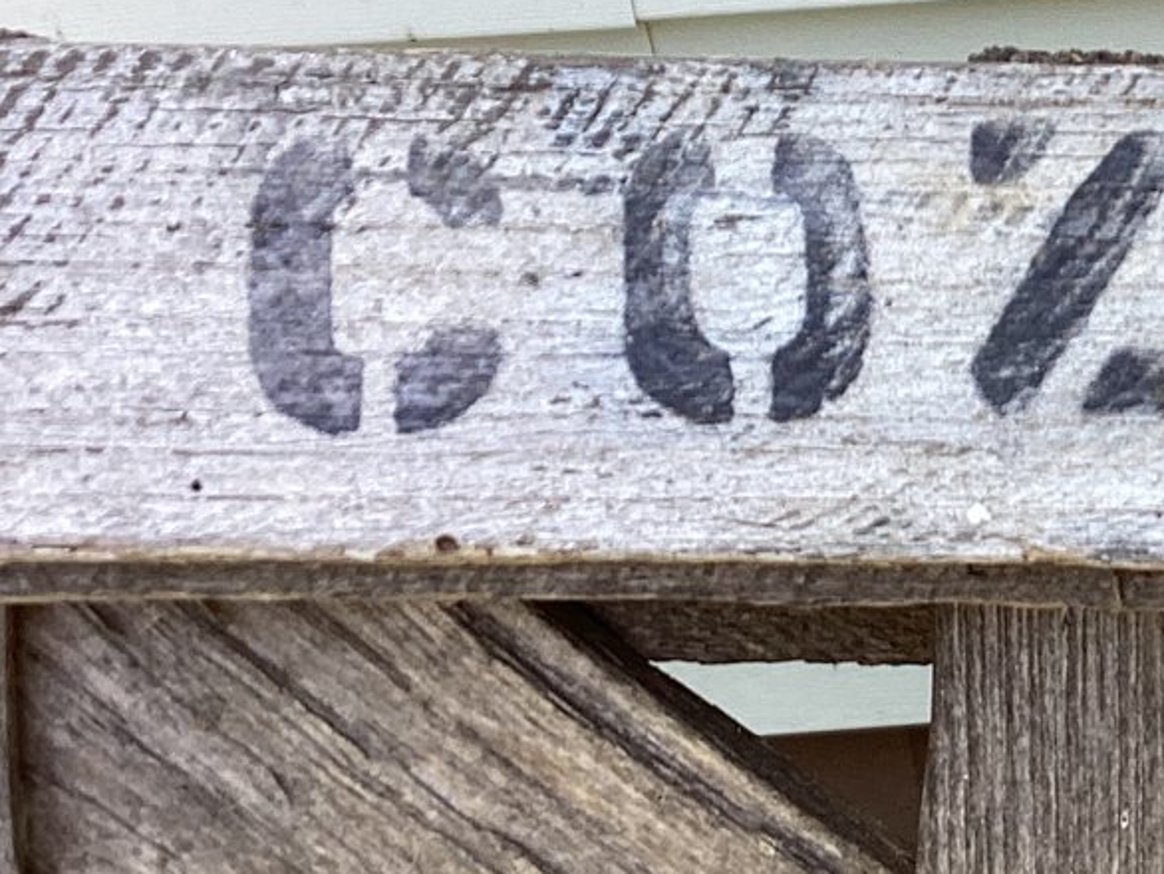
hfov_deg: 23.0
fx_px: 2691
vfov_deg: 18.4
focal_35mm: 80
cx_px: 1278
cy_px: 416
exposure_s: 1/184
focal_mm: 3.3
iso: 25
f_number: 2.4
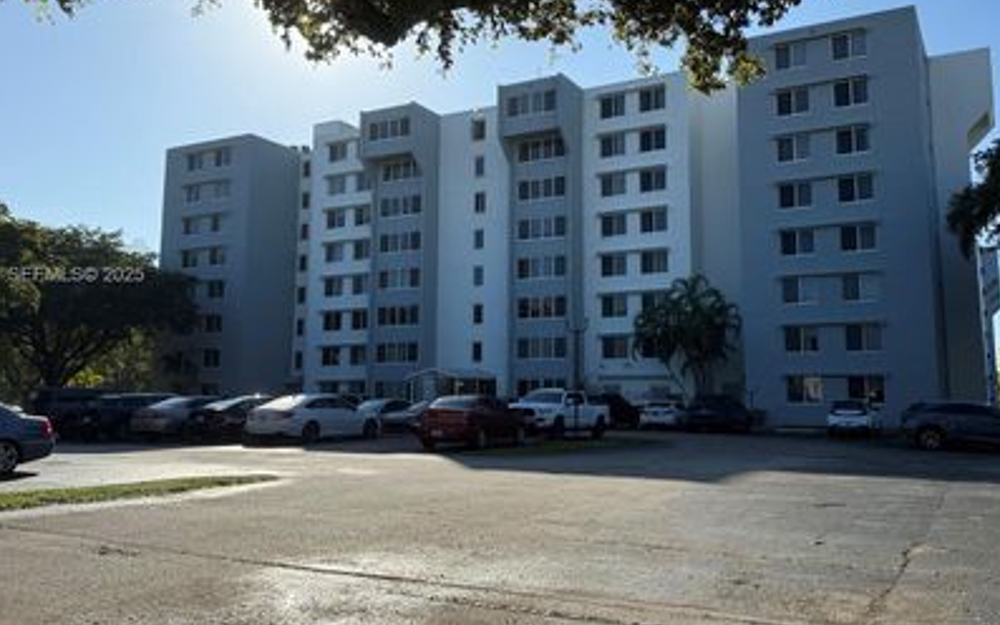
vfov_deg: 39.4
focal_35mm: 32
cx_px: 529
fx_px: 872
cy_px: 276
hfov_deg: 59.6
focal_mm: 6.76
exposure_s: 1/7353
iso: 125
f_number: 1.78
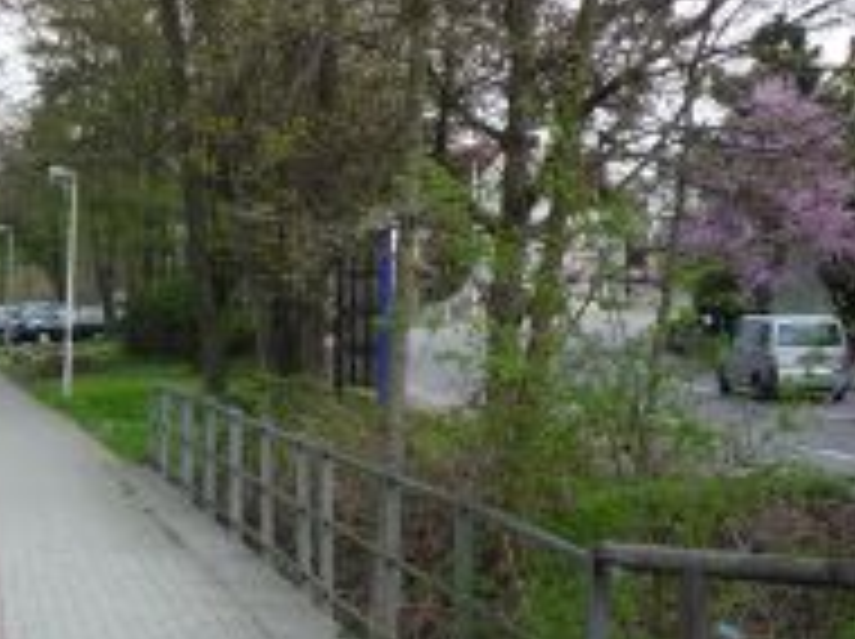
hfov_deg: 23.2
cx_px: 0
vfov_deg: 18.2
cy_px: 351
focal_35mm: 81
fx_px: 1998
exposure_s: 1/250
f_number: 4
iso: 100
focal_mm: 5.2
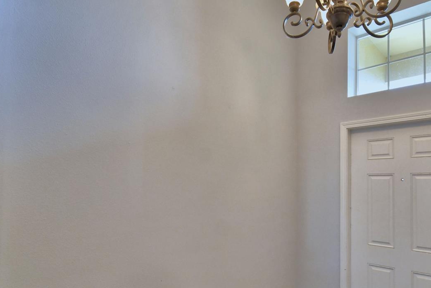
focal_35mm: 23
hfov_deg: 74.9
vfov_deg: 54.6
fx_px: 275
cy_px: 174
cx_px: 268
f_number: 4.5
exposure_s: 1/50
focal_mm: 10
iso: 400
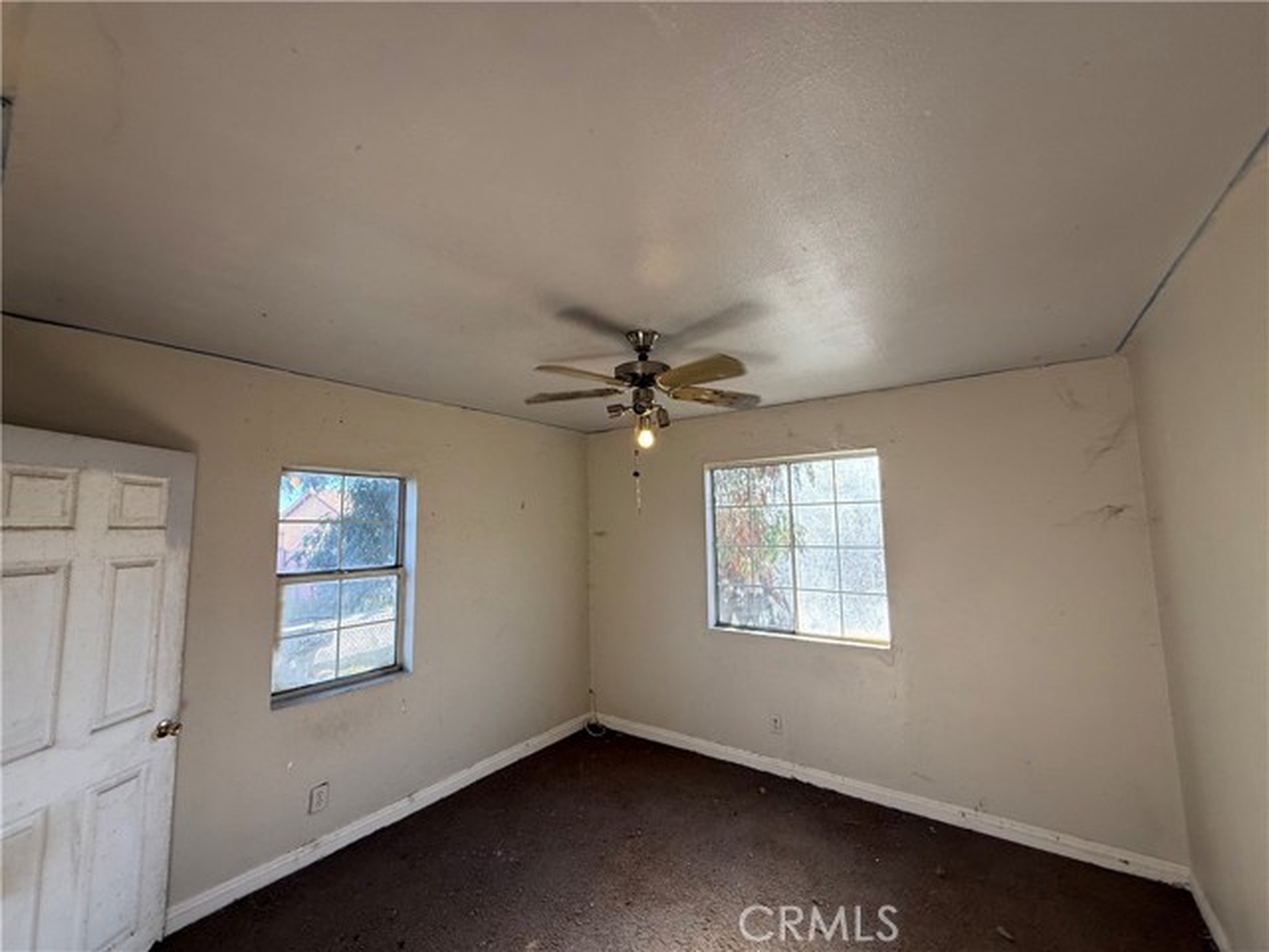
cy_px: 476
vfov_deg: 85.7
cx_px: 634
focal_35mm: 14
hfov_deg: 102.1
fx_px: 513
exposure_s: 1/139
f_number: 2.2
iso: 64
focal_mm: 2.22
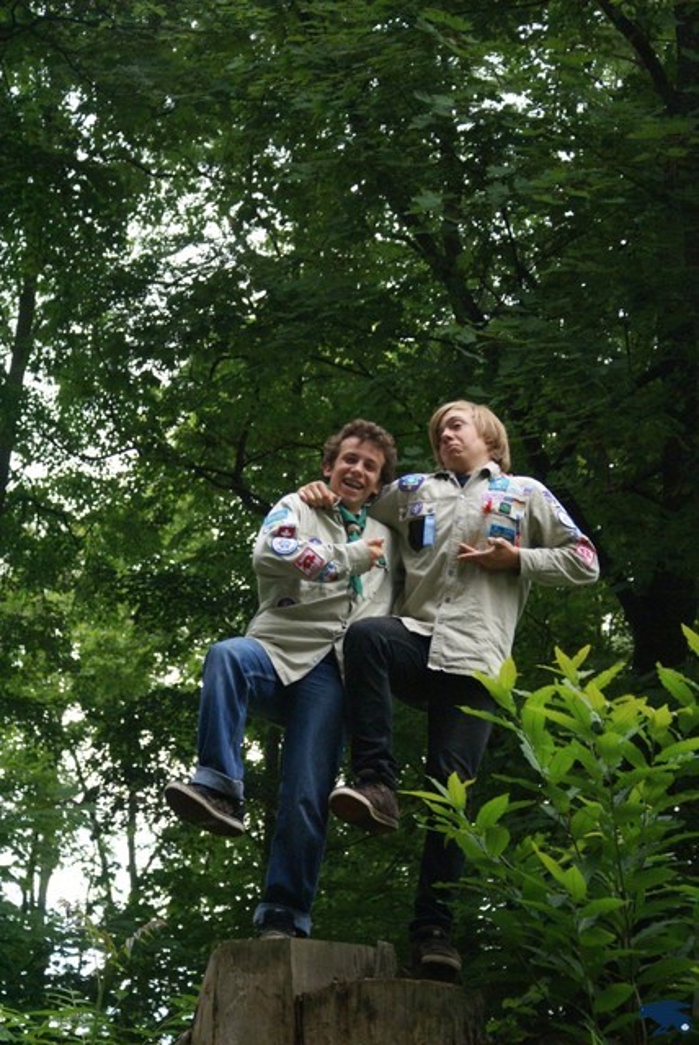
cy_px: 522
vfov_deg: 19.4
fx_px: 3051
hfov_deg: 13.1
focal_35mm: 105
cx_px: 350
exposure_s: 1/160
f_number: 5.6
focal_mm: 70
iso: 800
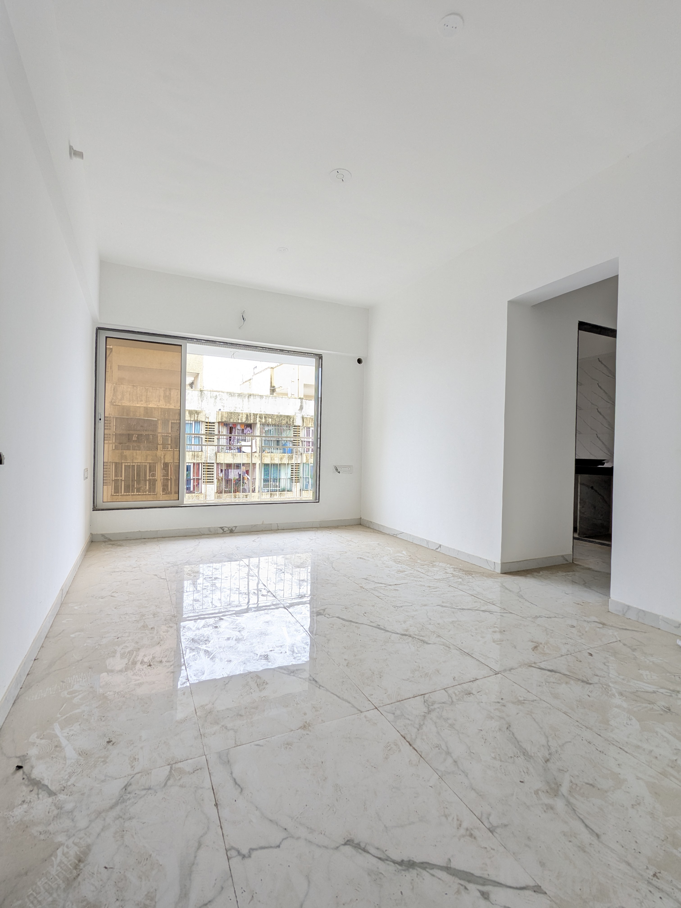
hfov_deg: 78.1
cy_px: 454
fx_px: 420
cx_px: 340
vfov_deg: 94.5
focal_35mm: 16
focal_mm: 2.35
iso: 42
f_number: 2.2
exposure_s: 1/112
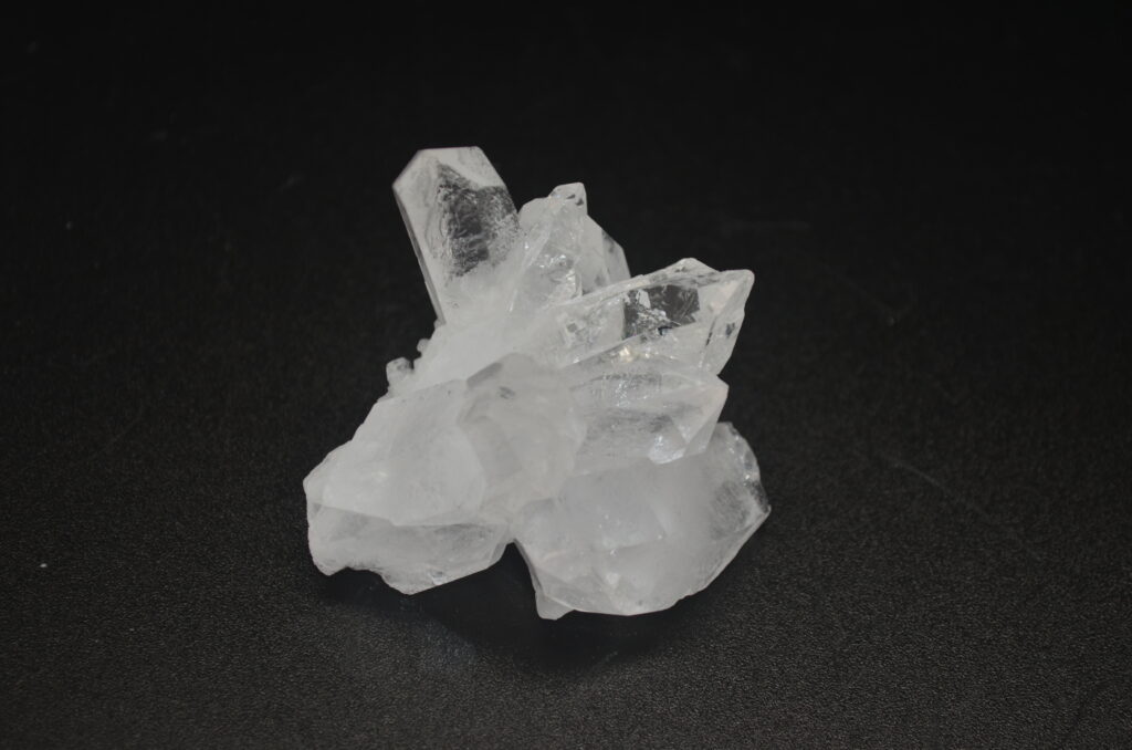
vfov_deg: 17.4
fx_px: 2447
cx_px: 566
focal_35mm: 78
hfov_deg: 26.0
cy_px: 375
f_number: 5.6
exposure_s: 1/125
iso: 320
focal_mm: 52
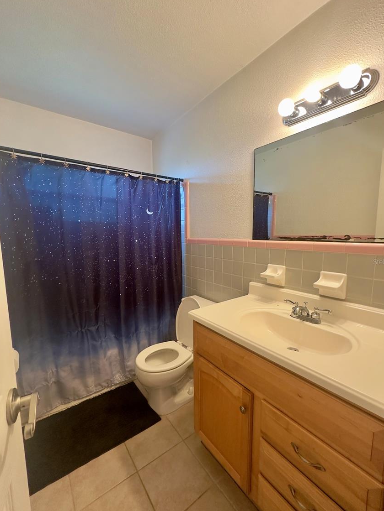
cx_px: 200
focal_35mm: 15
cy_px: 261
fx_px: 222
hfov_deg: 81.7
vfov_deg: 98.2
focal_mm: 2.22
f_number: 2.2
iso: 200
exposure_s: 1/60
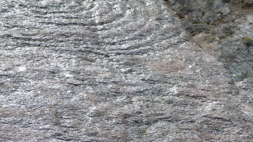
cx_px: 203
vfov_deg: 6.4
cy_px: 168
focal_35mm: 190
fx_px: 1275
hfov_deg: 11.3
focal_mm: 17.5
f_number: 4.5
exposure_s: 1/250
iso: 80
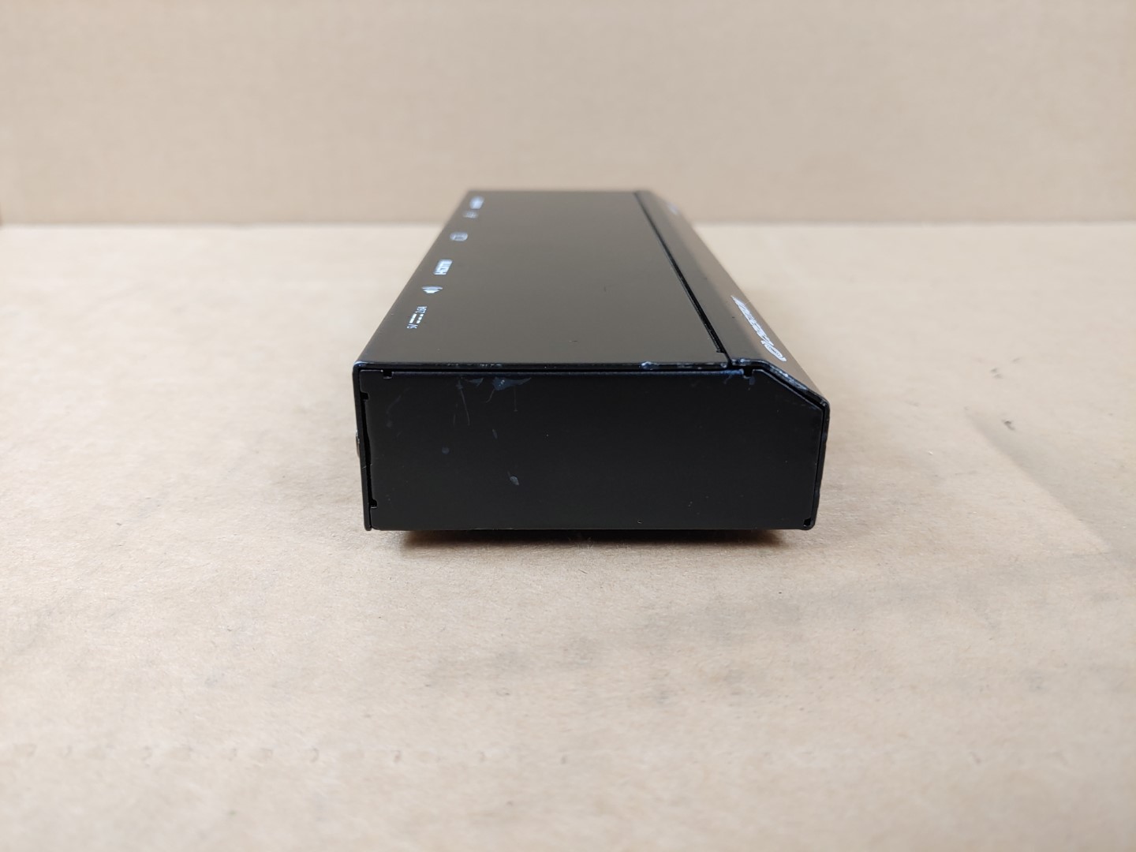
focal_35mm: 26
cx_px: 568
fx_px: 853
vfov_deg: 53.1
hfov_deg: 67.3
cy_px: 426
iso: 50
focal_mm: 4.36
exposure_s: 1/60
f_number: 1.8
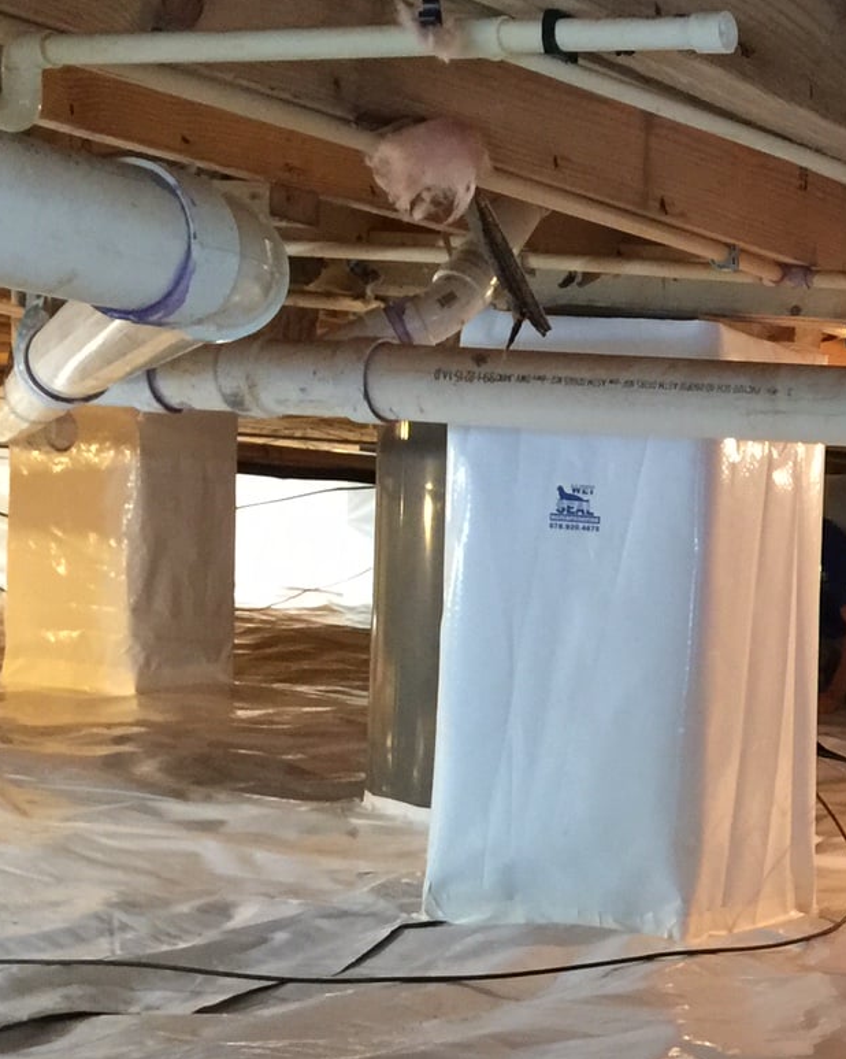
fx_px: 2348
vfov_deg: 24.9
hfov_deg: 18.2
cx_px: 1257
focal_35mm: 75
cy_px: 889
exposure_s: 1/8
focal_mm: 4.15
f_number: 2.2
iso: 100
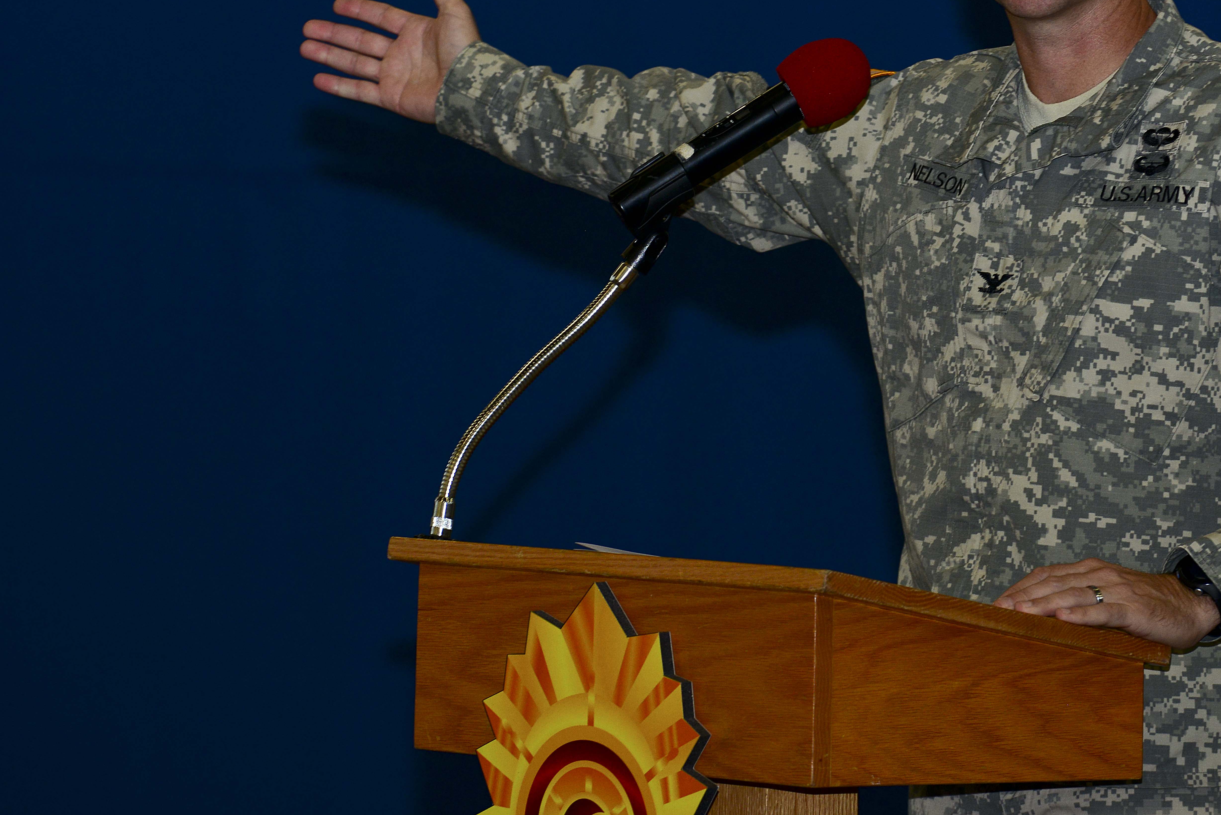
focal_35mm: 300
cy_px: 222
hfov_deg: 6.9
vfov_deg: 4.6
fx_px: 10178
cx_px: 712
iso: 400
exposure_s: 1/160
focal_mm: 200
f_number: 5
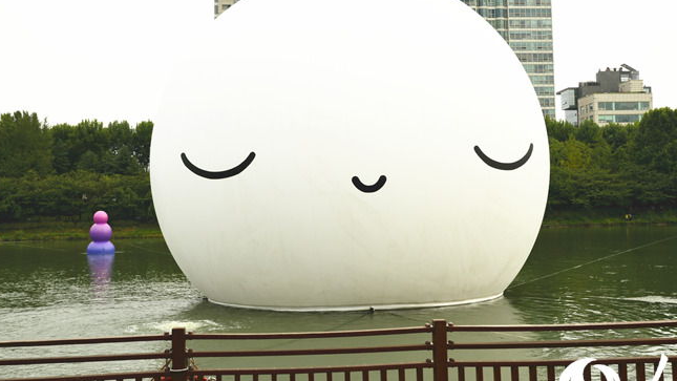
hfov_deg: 42.4
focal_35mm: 49
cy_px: 157
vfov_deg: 24.6
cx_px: 341
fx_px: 873
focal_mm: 25
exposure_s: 1/160
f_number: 7.1
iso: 100
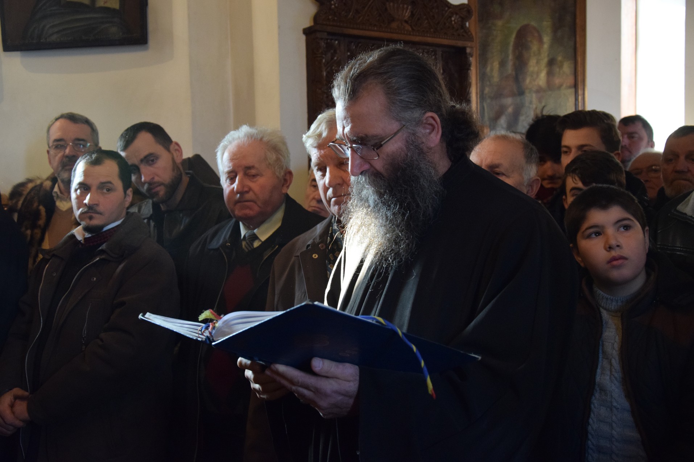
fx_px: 1012
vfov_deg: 25.8
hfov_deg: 37.9
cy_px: 231
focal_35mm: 52
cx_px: 347
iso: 1600
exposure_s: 1/80
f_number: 4.5
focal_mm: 35
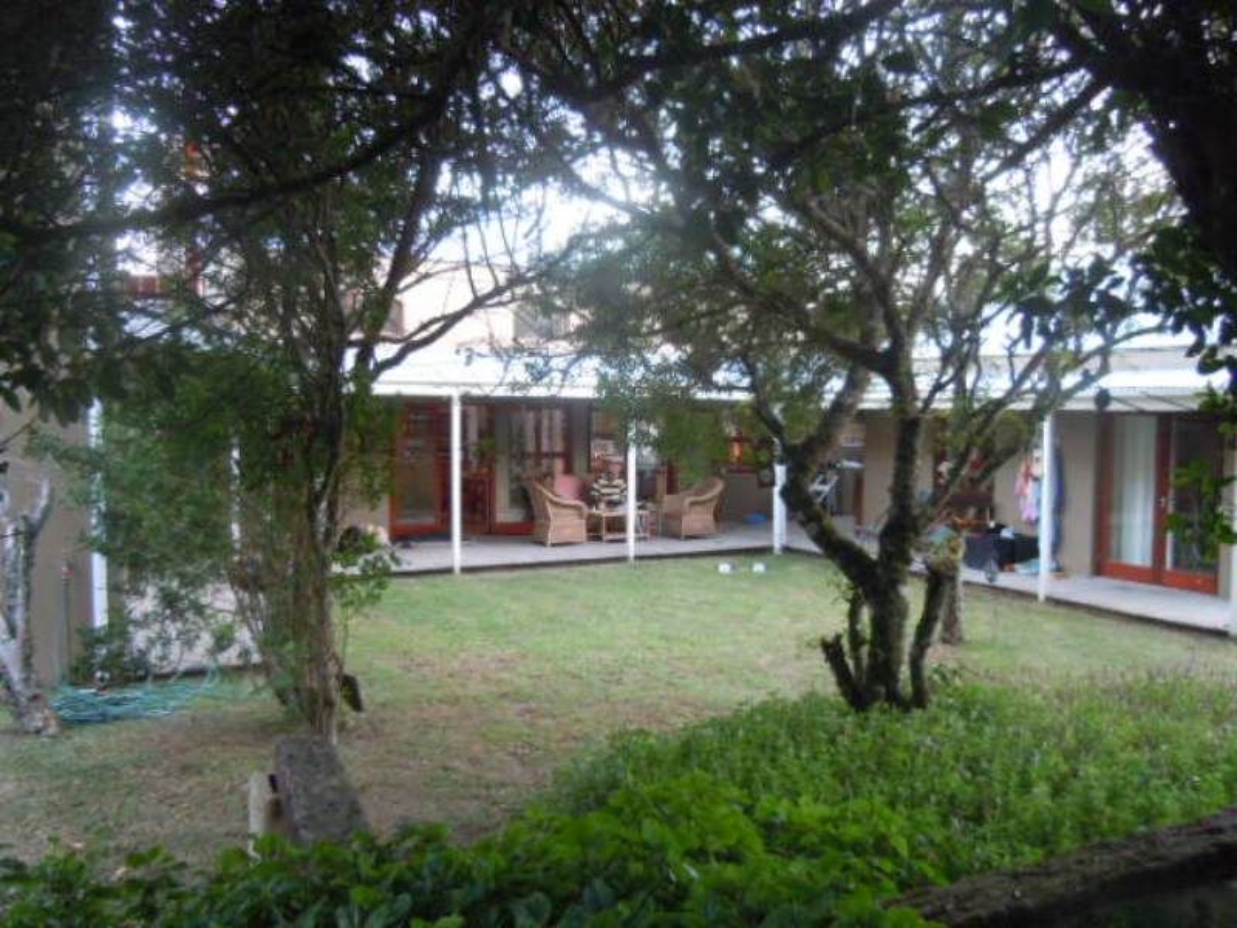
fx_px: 1072
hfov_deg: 60.0
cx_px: 618
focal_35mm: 30
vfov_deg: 46.8
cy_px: 464
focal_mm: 5.4
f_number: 3.5
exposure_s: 1/15
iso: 400
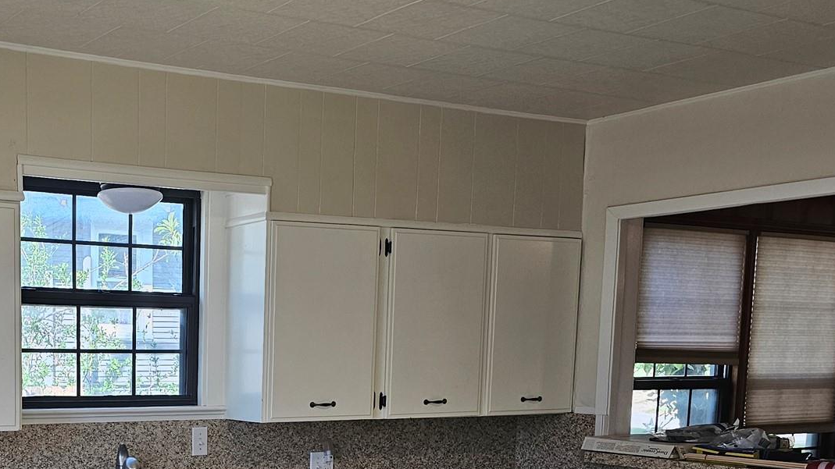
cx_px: 108
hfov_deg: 40.2
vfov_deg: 23.5
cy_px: 504
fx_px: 1063
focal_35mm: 48
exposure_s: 1/180
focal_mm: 6.3
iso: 125
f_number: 1.7
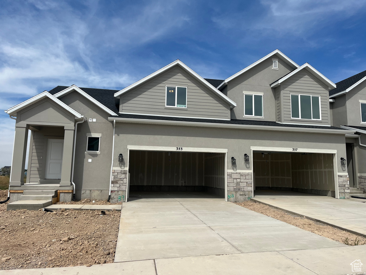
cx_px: 183
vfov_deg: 53.1
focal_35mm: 26
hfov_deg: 67.3
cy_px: 138
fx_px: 275
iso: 50
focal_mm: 5.1
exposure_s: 1/5848
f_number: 1.6
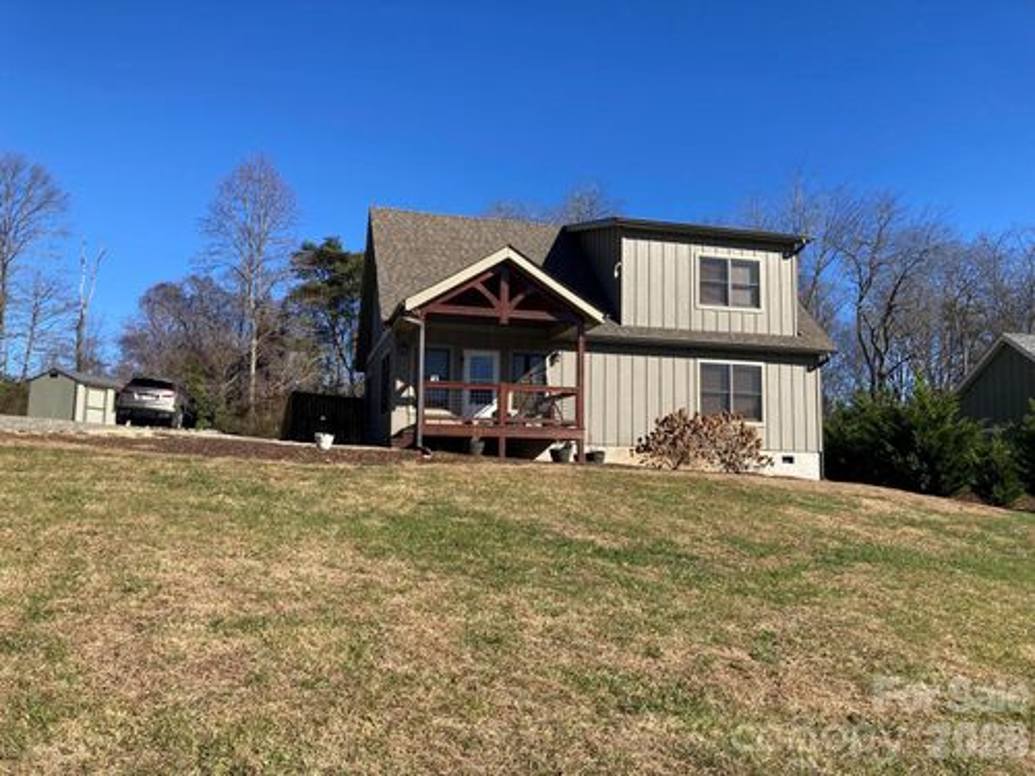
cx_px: 518
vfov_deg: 49.7
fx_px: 837
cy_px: 388
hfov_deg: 63.4
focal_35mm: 28
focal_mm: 3.99
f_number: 1.8
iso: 20
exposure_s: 1/1389
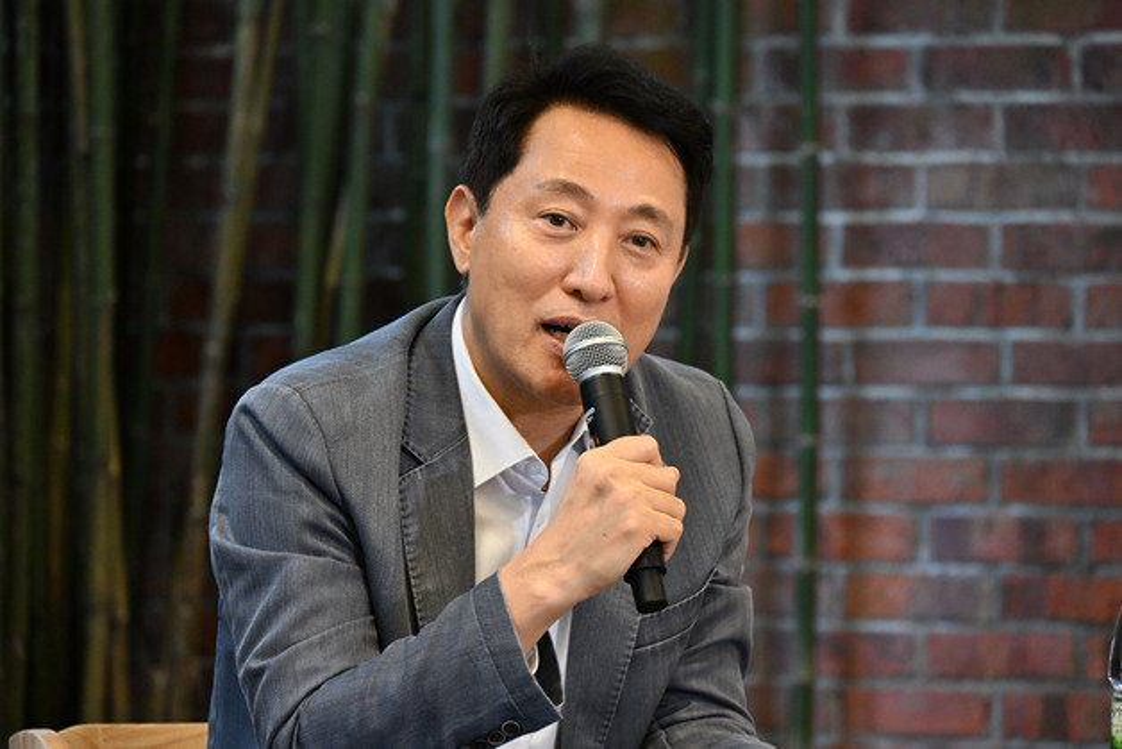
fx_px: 5611
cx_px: 561
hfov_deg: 11.4
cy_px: 374
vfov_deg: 7.6
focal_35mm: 180
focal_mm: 180
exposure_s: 1/60
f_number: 6.3
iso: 5000
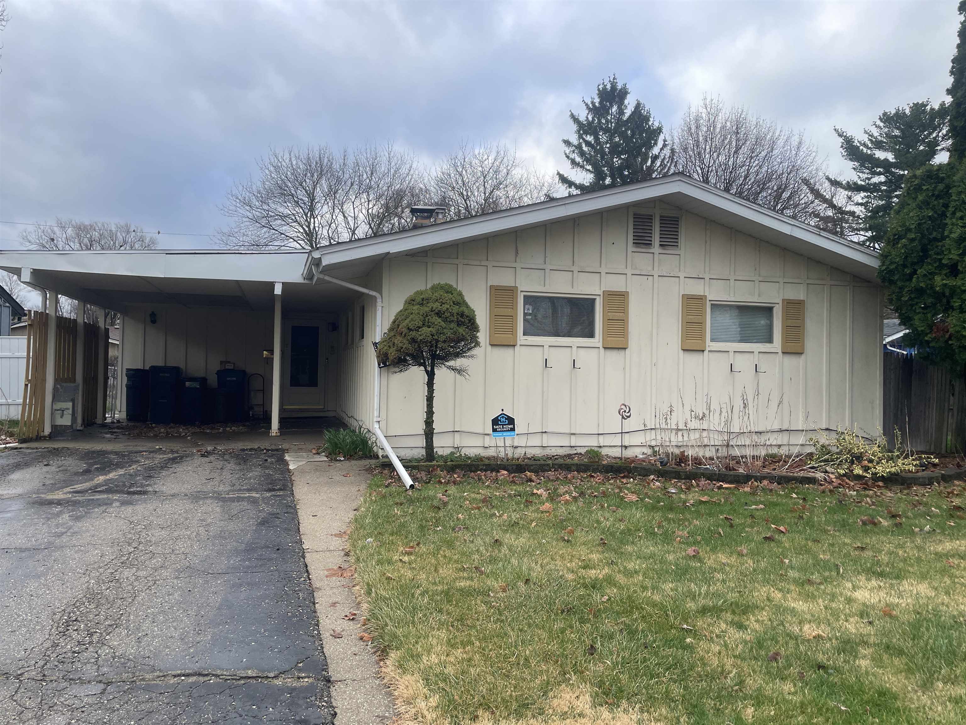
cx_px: 483
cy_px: 362
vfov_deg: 53.1
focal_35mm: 26
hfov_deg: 67.3
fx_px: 726
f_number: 1.6
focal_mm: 4.2
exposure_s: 1/972
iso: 32
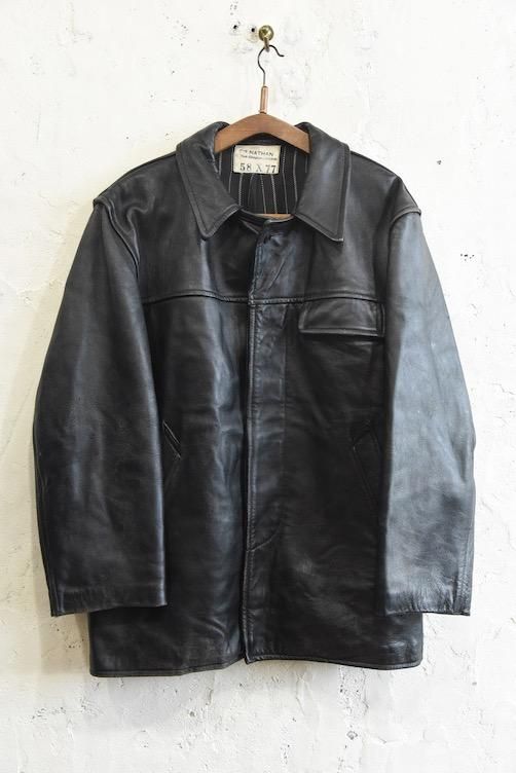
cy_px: 386
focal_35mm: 40
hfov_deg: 33.4
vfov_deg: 48.4
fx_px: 859
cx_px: 258
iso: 4000
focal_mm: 40
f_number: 6.3
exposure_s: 1/80
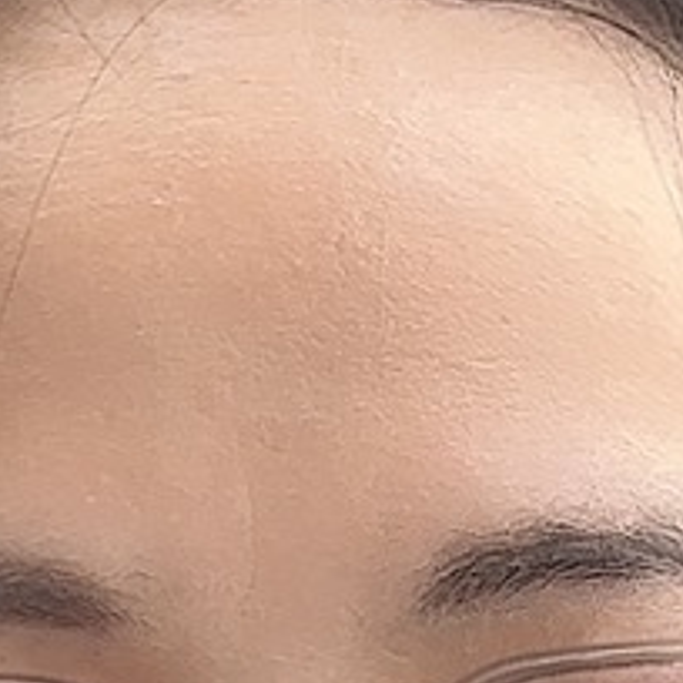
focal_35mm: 204
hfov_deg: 8.5
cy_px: 1162
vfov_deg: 8.3
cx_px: 767
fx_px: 4554
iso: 25
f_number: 1.9
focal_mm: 2.69
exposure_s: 1/121
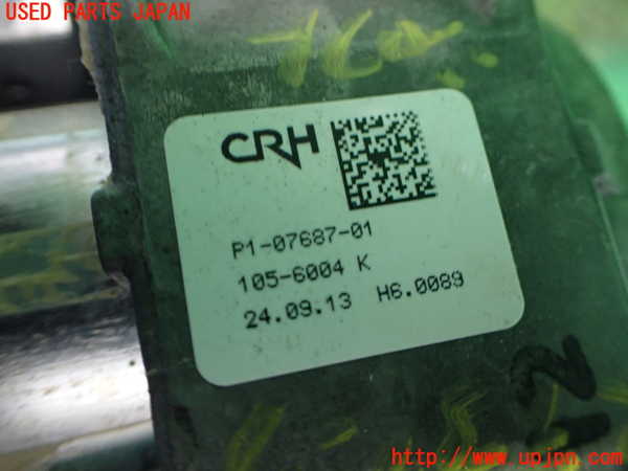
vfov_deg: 46.8
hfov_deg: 60.0
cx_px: 314
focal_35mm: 30
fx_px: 544
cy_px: 236
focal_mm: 5.4
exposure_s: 1/40
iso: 800
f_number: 2.3
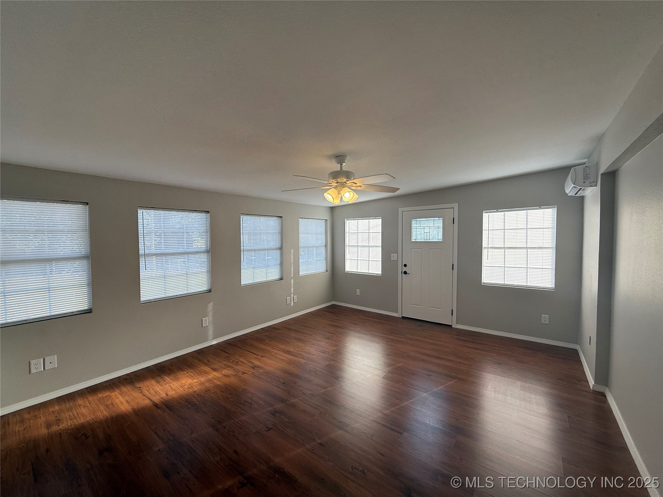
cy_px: 248
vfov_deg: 85.7
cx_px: 332
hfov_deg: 102.1
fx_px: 268
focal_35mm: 14
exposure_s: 1/173
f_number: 2.2
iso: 64
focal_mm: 2.22
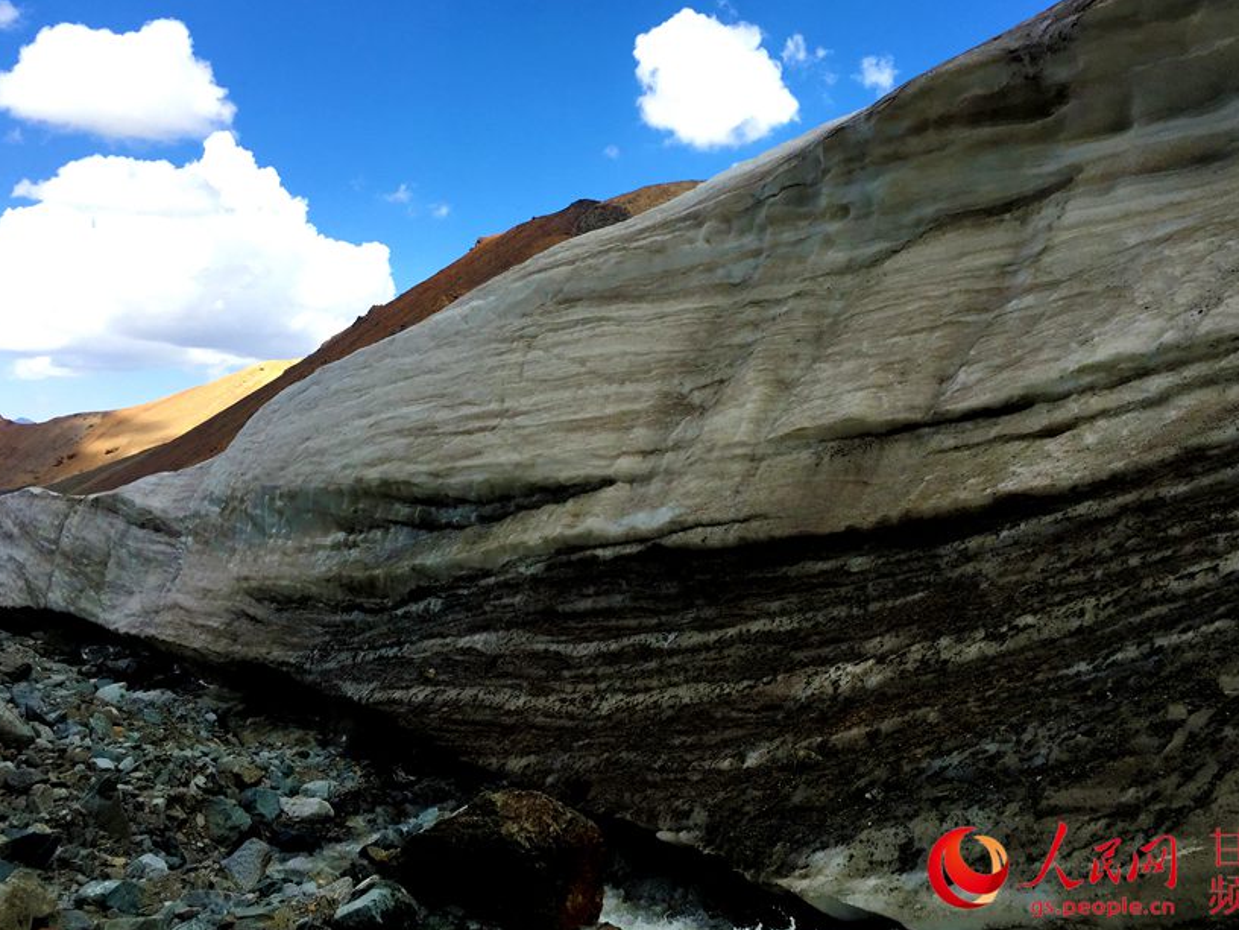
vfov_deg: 44.1
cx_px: 659
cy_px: 437
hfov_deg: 56.8
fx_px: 1145
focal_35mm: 32
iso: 32
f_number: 2.2
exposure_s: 1/1721
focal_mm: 4.15
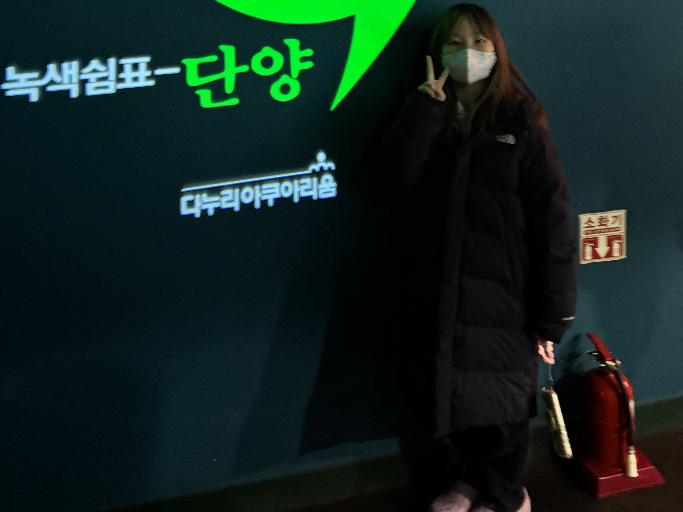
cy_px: 57
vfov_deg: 40.0
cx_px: 352
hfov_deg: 55.3
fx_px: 651
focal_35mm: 33
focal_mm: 6.76
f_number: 1.78
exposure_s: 1/30
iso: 1000
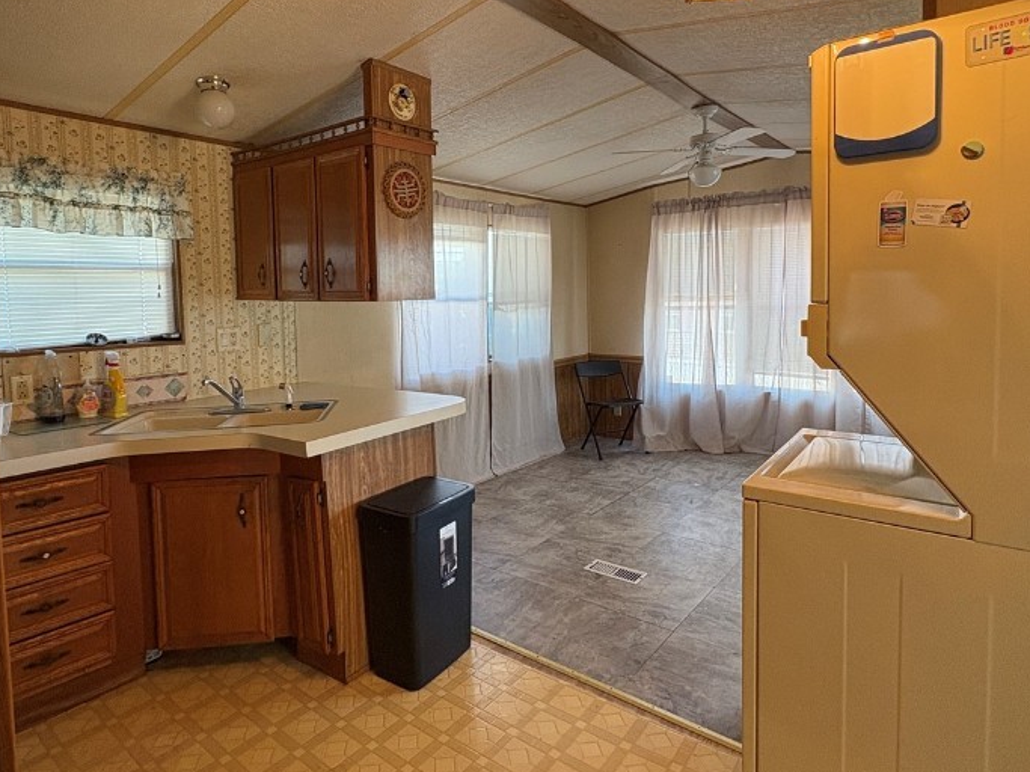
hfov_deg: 79.0
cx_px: 492
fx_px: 625
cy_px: 324
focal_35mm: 21
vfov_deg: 63.1
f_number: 2.2
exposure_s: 1/60
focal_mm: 2.22
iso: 160
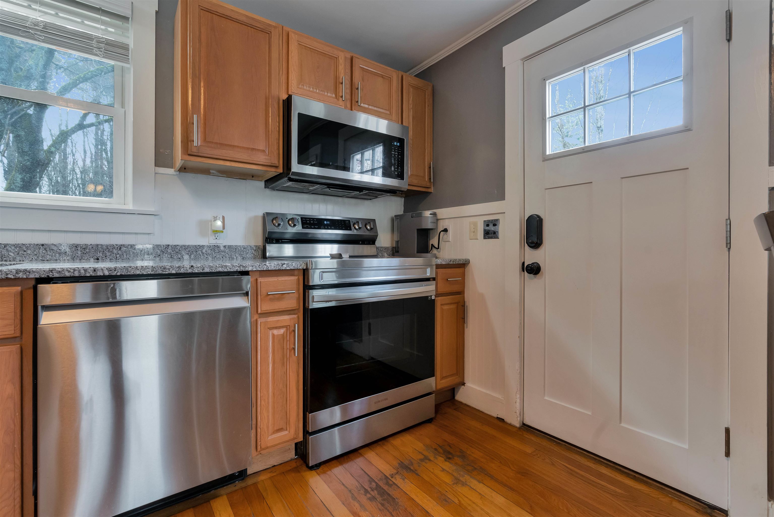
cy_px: 258
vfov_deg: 73.8
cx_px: 387
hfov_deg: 96.7
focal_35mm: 16
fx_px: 344
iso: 800
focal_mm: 16
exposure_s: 1/125
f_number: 8
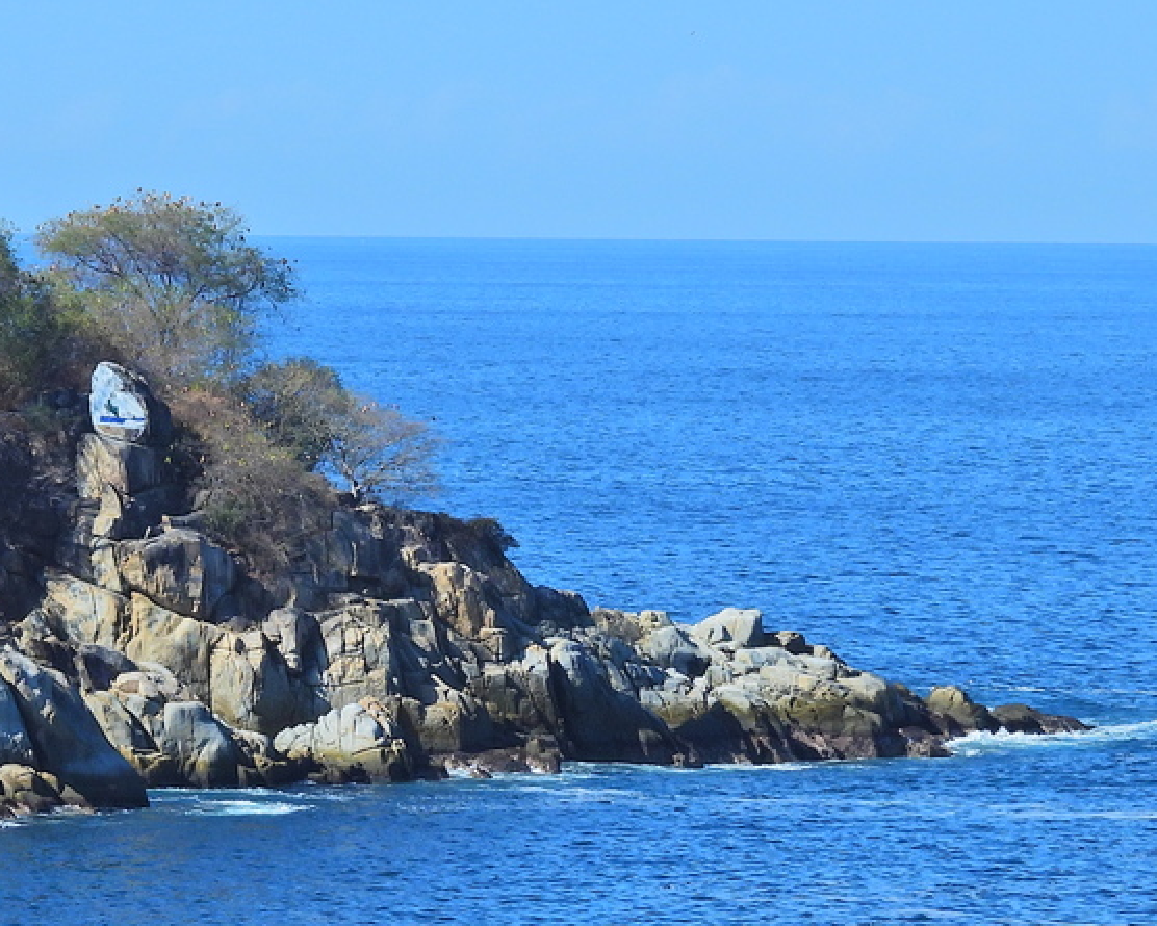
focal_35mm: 337
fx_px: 11542
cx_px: -58
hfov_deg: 5.7
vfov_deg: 4.6
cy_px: 464
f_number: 4.5
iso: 100
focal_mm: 26.8
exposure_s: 1/1000
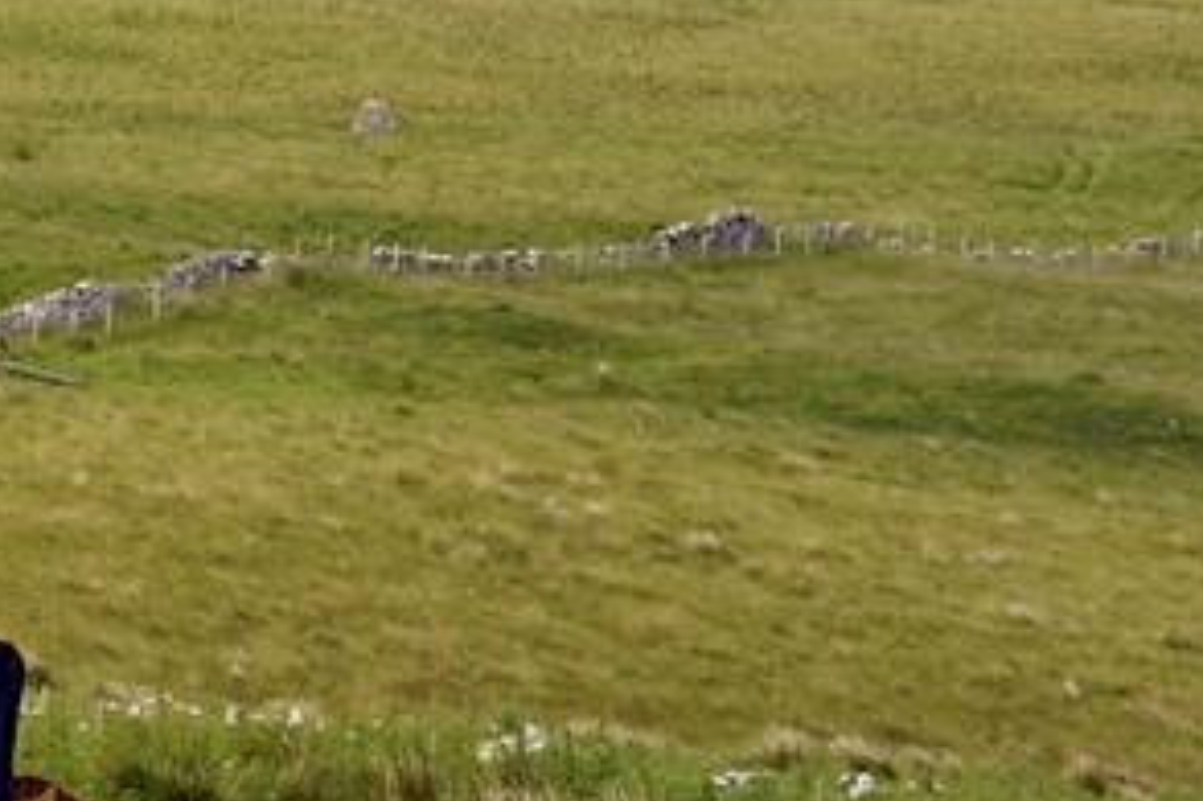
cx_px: -1995
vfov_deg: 2.6
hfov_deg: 3.9
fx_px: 17299
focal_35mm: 518
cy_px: -550
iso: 400
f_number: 13
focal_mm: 95
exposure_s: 1/320
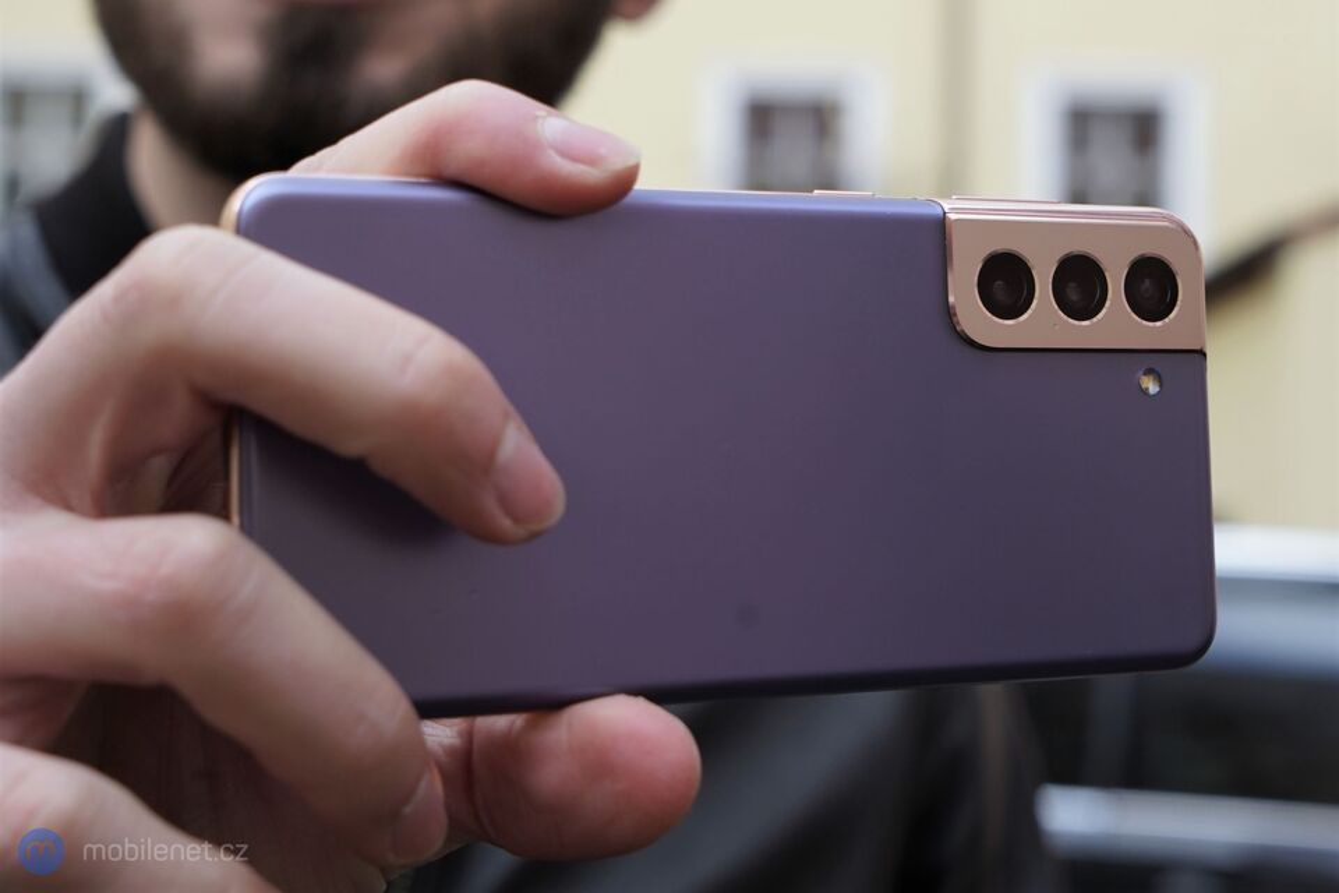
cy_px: 446
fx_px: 1748
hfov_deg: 41.9
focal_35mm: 47
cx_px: 670
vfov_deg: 28.6
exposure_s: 1/200
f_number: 6.3
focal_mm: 47
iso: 640
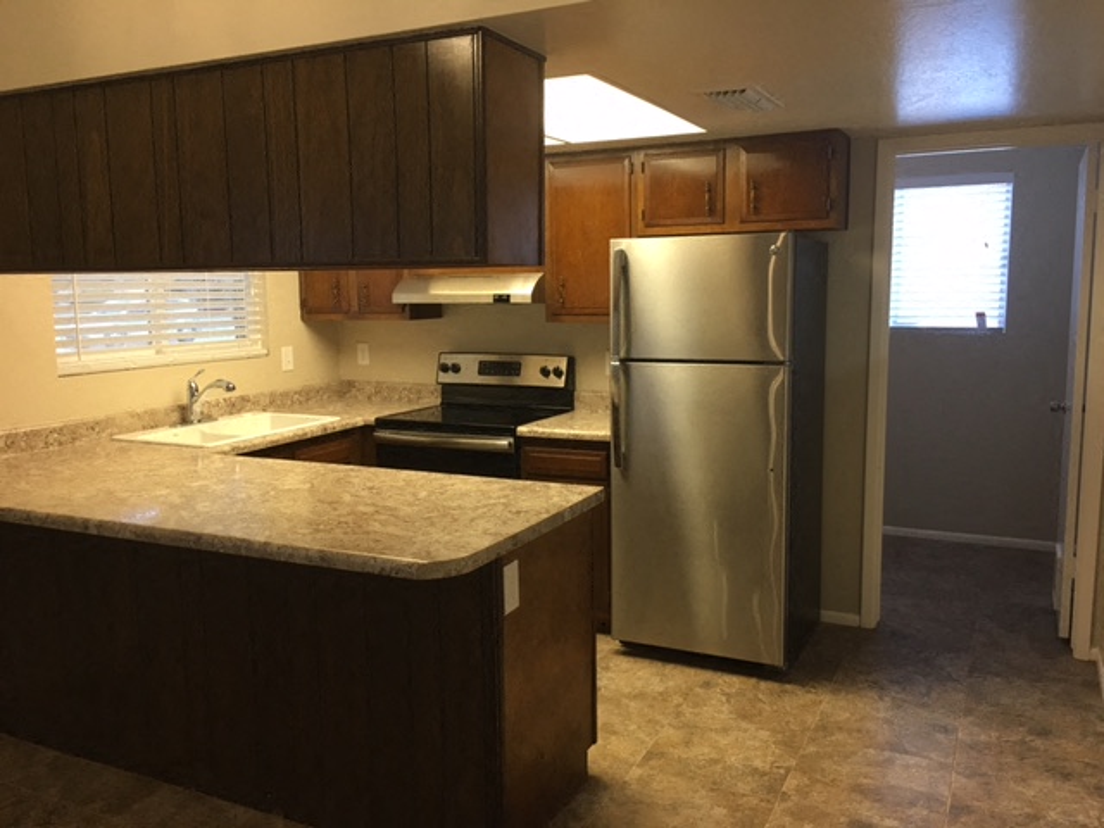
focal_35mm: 29
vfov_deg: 48.2
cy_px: 414
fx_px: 925
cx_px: 552
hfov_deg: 61.7
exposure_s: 1/30
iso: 80
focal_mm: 4.15
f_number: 2.2
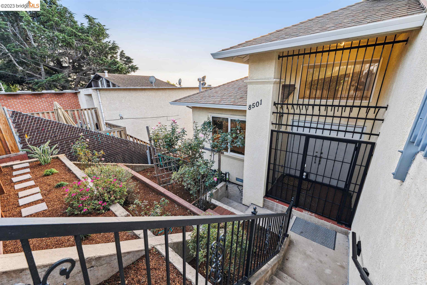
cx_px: 214
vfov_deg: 81.2
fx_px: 166
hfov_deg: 104.3
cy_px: 142
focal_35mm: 14
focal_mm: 14
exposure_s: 1/30
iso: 160
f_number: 9
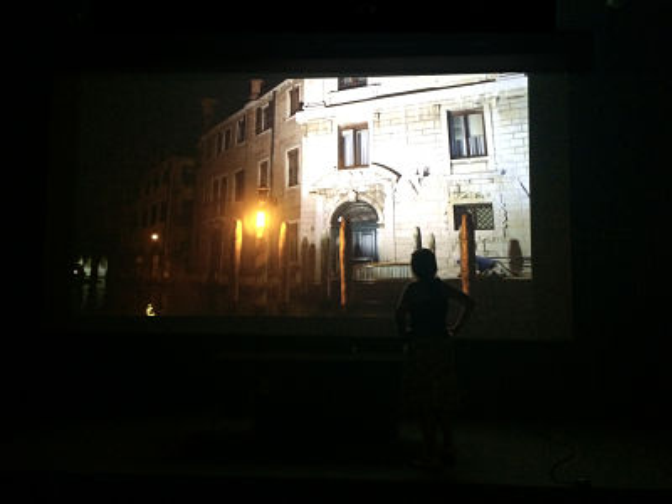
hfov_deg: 61.7
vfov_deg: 48.2
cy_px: 252
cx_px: 336
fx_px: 563
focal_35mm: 29
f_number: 2.2
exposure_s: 1/30
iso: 250
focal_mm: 4.15
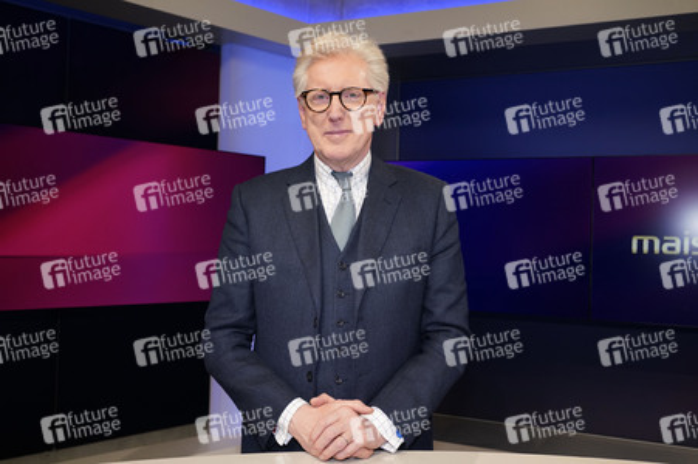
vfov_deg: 38.8
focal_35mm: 34
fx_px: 659
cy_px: 232
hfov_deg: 55.8
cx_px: 349
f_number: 5.6
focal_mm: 34
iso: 2000
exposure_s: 1/160
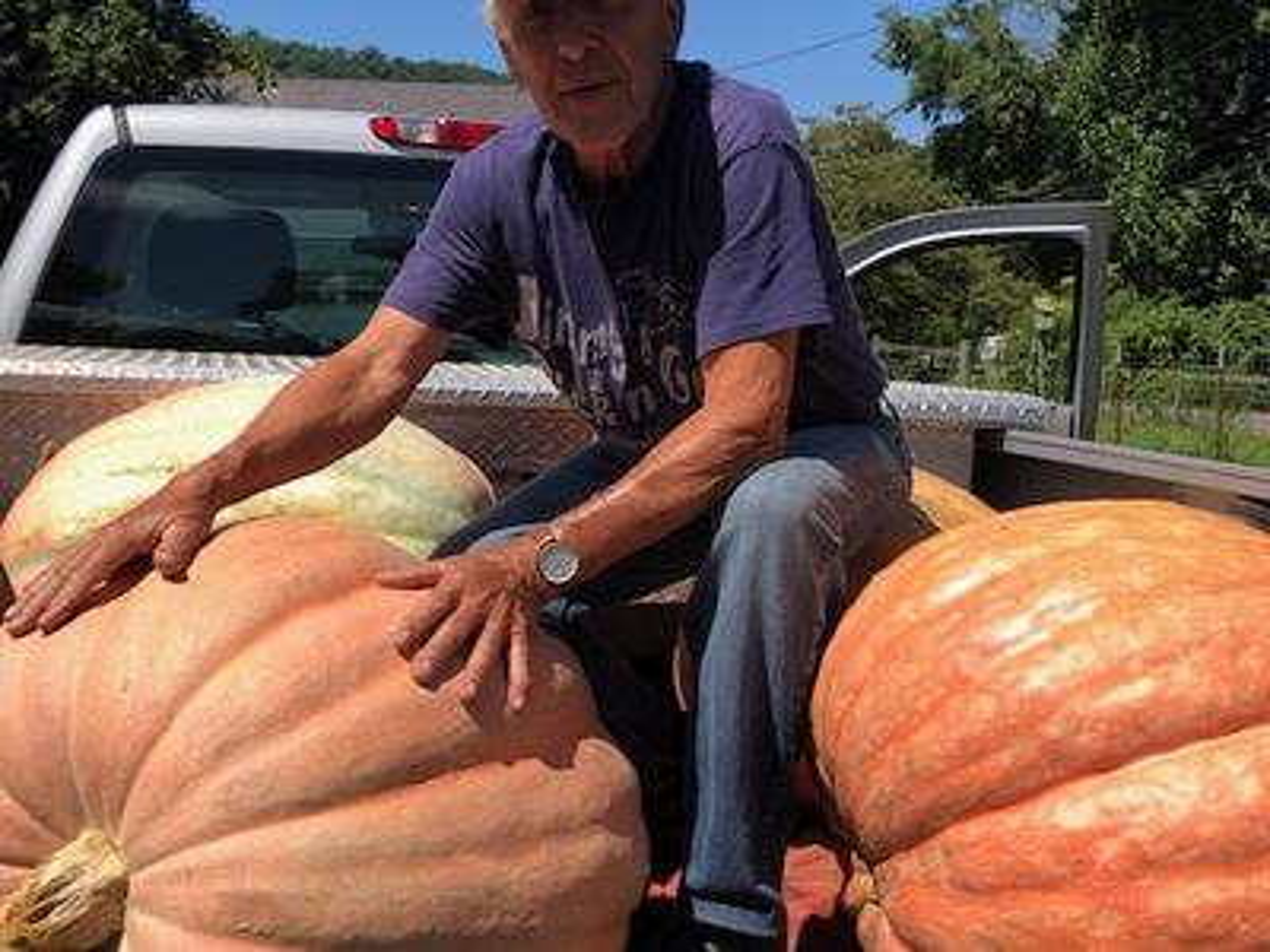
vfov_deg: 49.7
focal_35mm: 28
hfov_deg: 63.4
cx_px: 635
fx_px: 1027
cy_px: 476
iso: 20
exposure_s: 1/1799
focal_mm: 3.99
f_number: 1.8
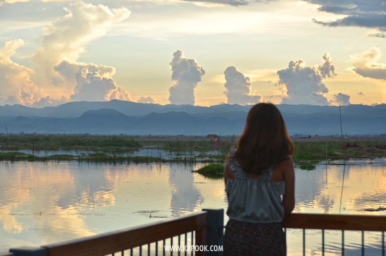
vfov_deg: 16.5
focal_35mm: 82
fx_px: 883
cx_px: 193
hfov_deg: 24.7
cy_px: 128
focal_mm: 55
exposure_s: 1/500
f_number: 5.6
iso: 320
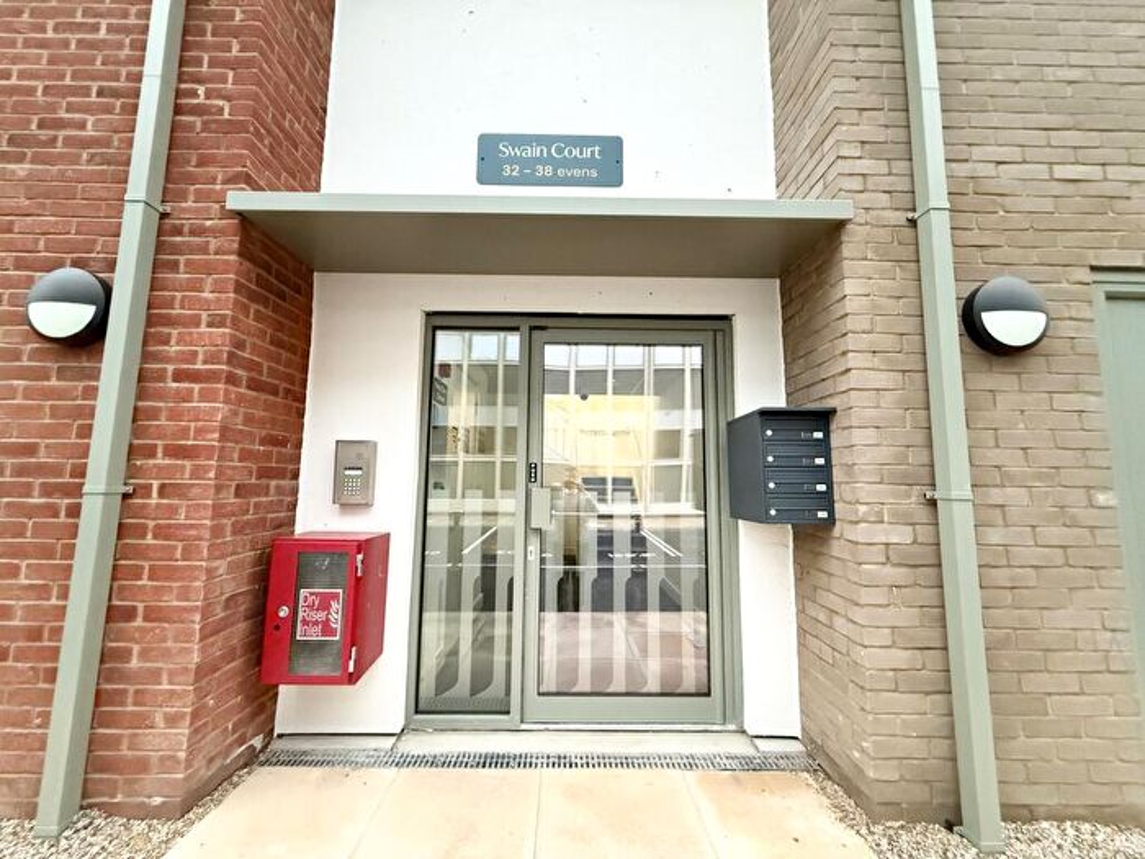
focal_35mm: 14
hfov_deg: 102.1
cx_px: 572
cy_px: 430
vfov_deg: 85.7
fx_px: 463
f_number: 2.2
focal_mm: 2.22
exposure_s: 1/60
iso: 1000
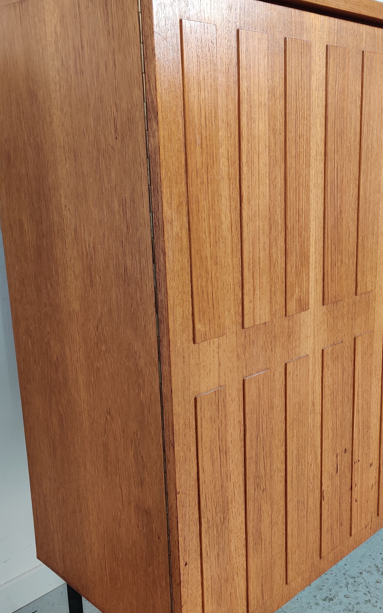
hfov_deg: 31.4
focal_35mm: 40
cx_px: 292
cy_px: 299
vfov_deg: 49.3
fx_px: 668
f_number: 1.65
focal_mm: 4.75
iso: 160
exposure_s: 1/50
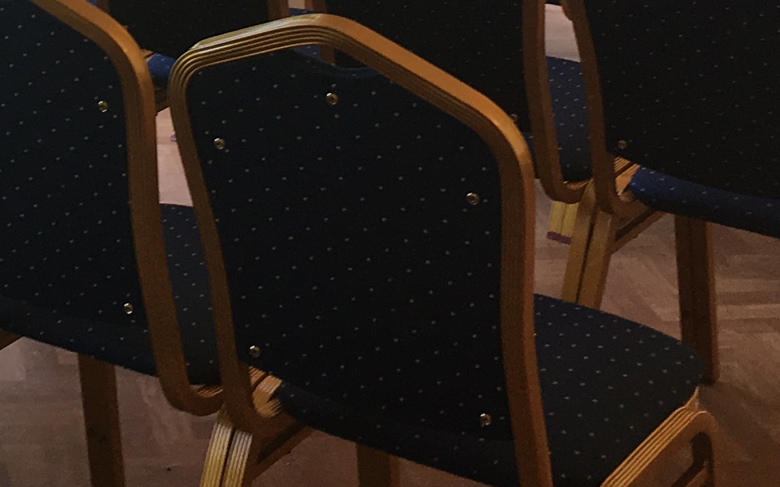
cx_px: -11
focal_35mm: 108
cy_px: -234
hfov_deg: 18.7
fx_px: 2295
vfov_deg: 11.6
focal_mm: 4.15
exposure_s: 1/50
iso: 25
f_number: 2.2
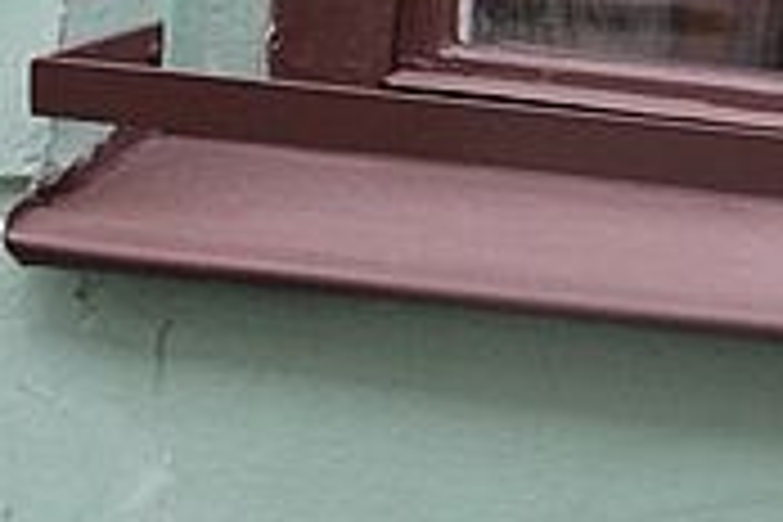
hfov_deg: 9.0
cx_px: -763
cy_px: 554
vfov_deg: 6.3
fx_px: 4719
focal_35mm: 217
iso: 400
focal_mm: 18
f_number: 4.5
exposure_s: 1/100
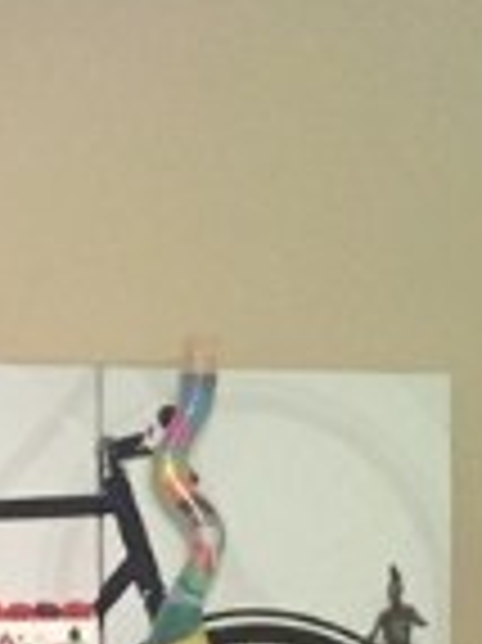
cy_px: 1540
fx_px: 2901
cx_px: -523
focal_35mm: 156
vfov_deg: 10.8
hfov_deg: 8.9
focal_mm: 4.15
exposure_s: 1/17
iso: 250
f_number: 2.2
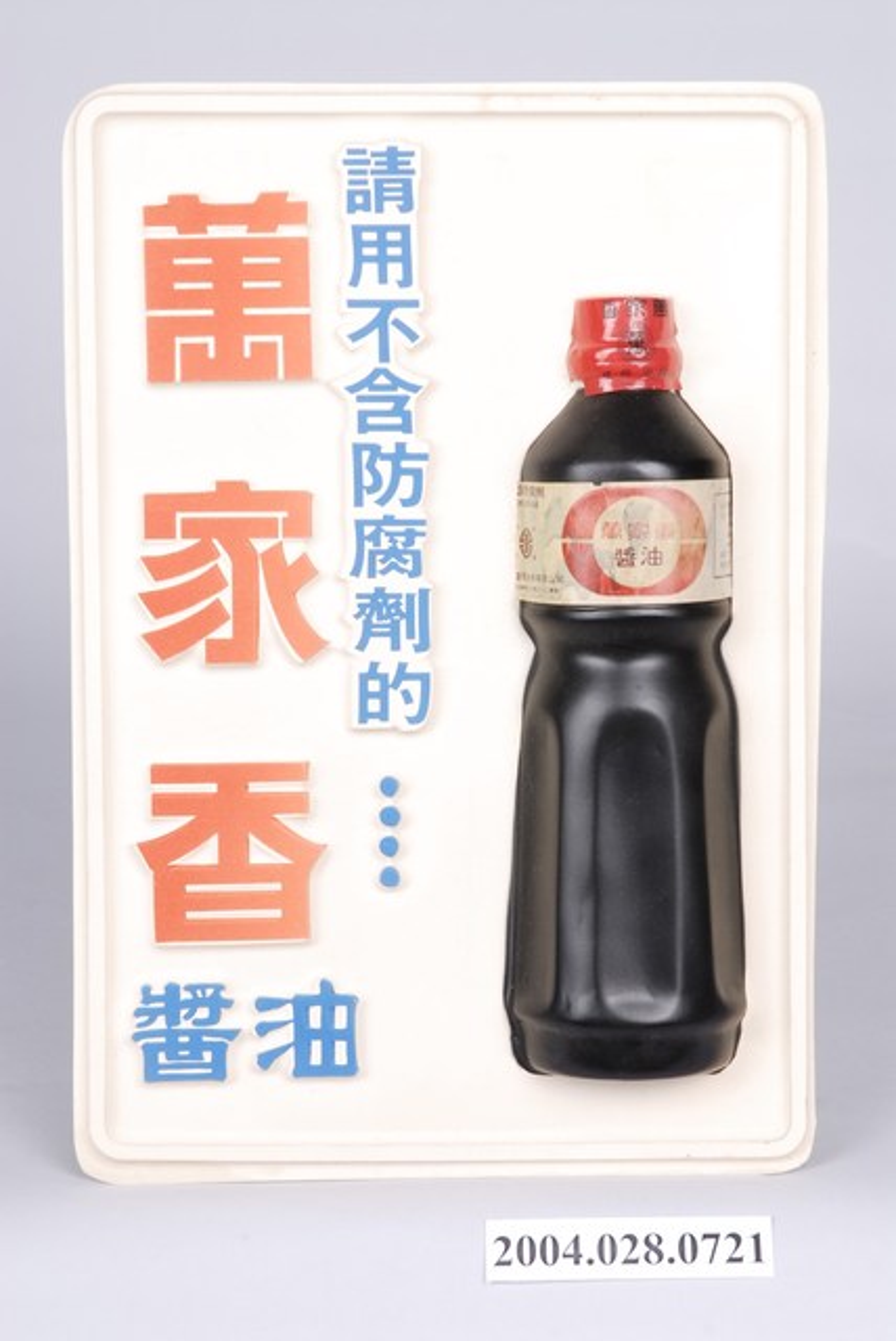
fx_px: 3911
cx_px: 448
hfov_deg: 13.1
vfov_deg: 19.4
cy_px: 670
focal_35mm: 105
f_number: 11
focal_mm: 70
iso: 100
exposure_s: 1/100
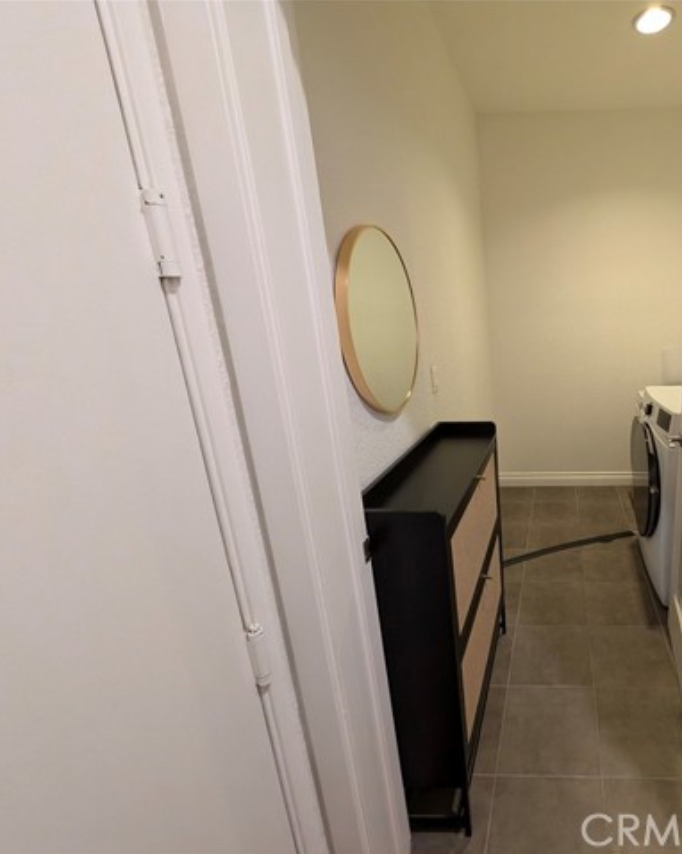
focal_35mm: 17
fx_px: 429
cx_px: 545
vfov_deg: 89.7
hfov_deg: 69.5
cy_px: 427
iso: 265
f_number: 2.2
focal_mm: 1.54
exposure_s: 1/40
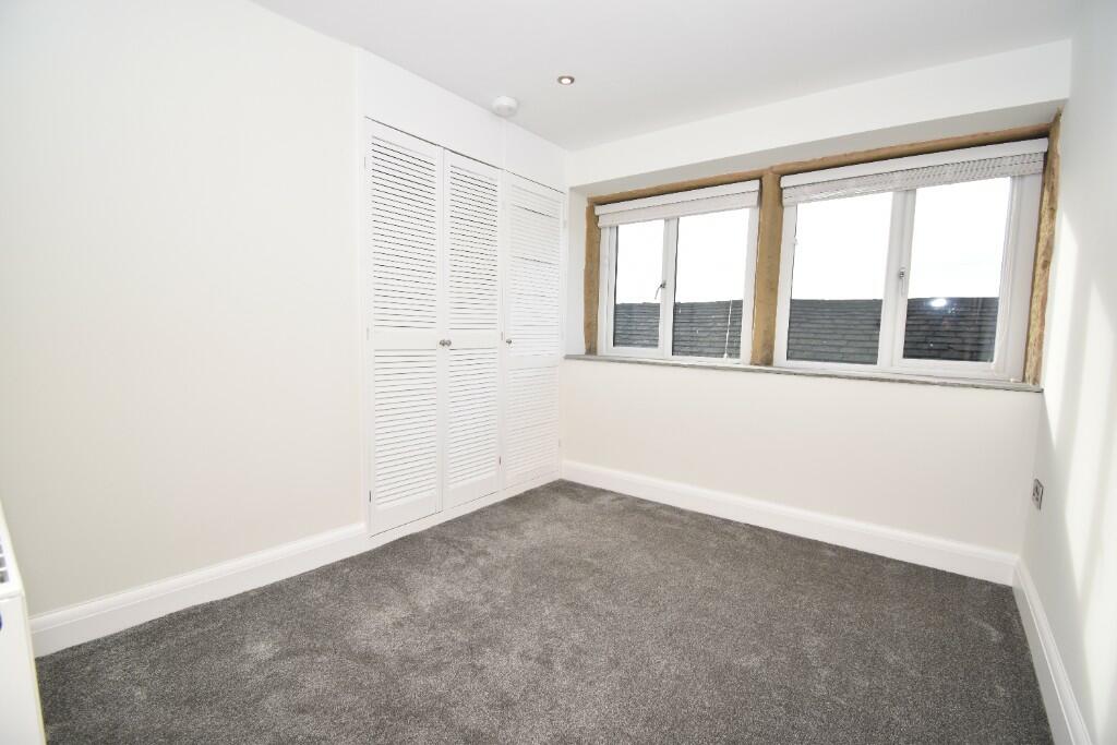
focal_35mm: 15
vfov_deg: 77.3
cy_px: 372
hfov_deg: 100.4
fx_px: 465
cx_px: 558
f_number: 5
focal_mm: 10
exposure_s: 1/200
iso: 220
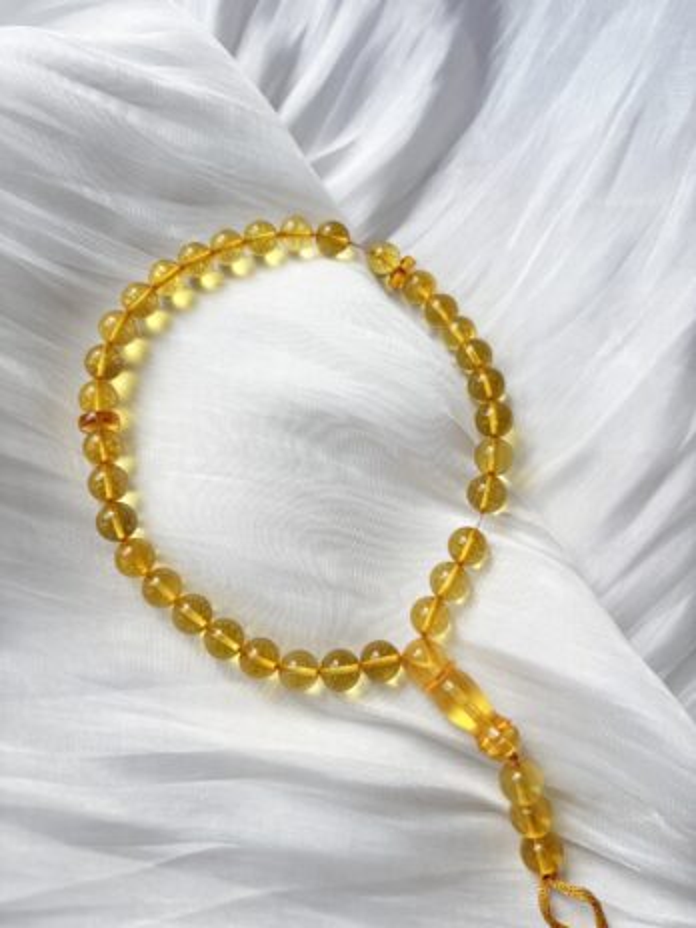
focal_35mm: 26
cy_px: 464
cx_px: 348
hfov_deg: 53.1
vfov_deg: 67.3
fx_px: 697
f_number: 1.6
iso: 50
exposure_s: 1/1081
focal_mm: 5.96
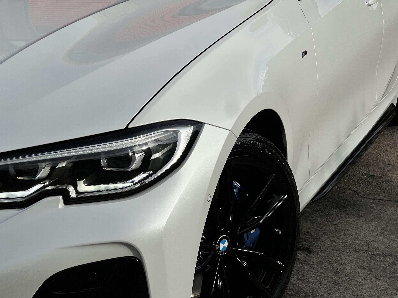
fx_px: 885
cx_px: 199
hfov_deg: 25.3
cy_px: 149
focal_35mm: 77
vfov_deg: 19.1
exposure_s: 1/1508
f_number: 2.8
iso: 32
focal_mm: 9
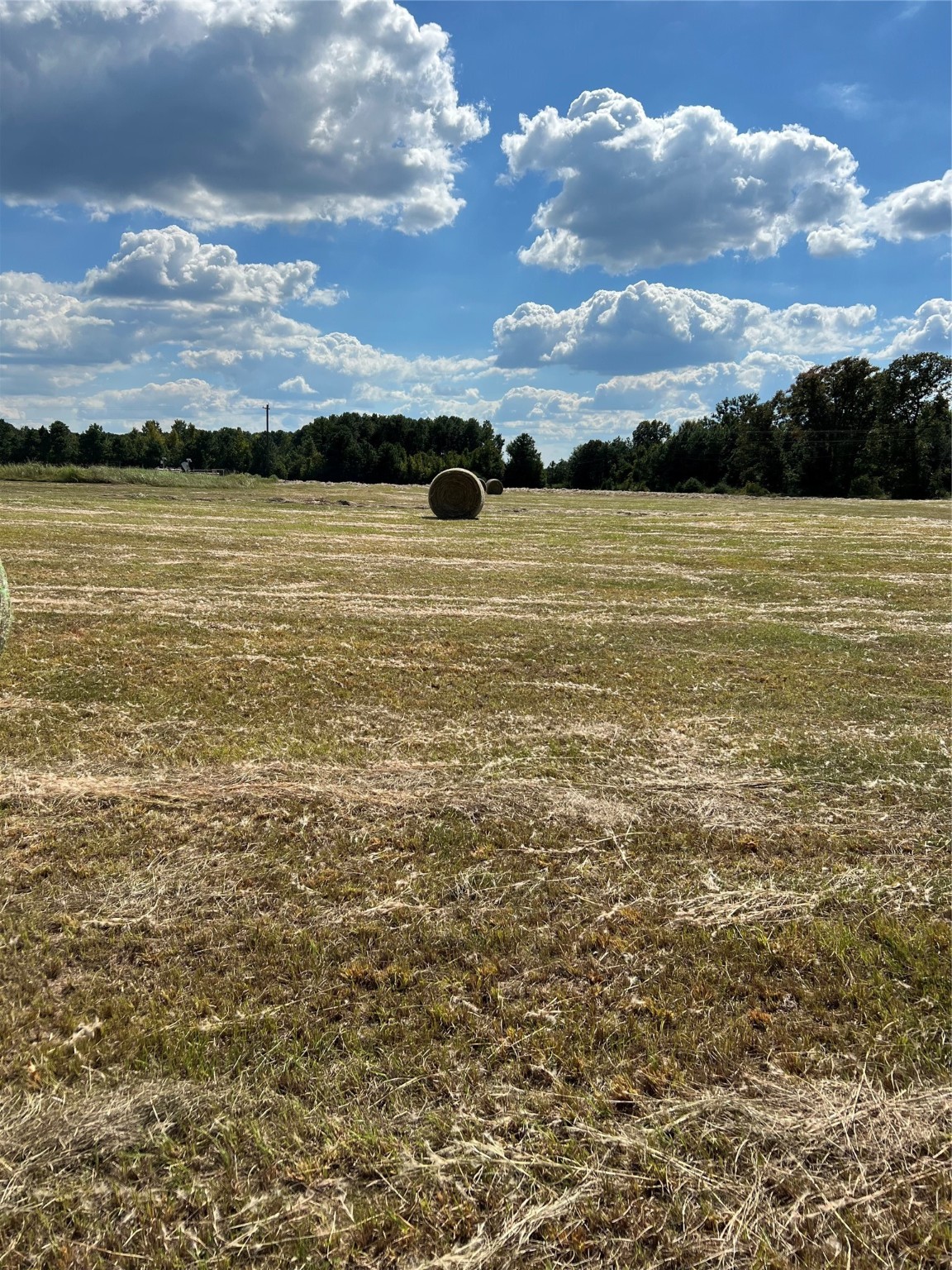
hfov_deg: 53.1
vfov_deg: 67.3
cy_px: 635
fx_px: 953
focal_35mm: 26
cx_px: 476
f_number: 1.5
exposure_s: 1/8000
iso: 50
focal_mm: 5.7
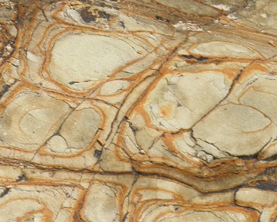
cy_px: 120
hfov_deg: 7.7
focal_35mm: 249
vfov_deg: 6.2
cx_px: -61
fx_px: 2042
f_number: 11.9
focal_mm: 16.3
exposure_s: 1/125
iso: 64
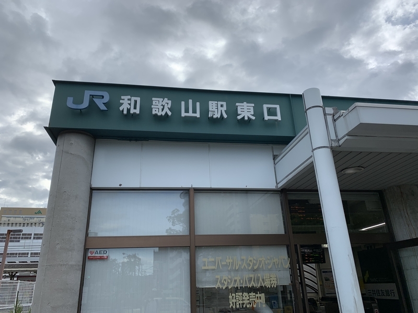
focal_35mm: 26
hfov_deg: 67.3
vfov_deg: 53.1
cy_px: 156
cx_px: 209
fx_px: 314
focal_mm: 4.25
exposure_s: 1/1610
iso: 25
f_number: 1.8
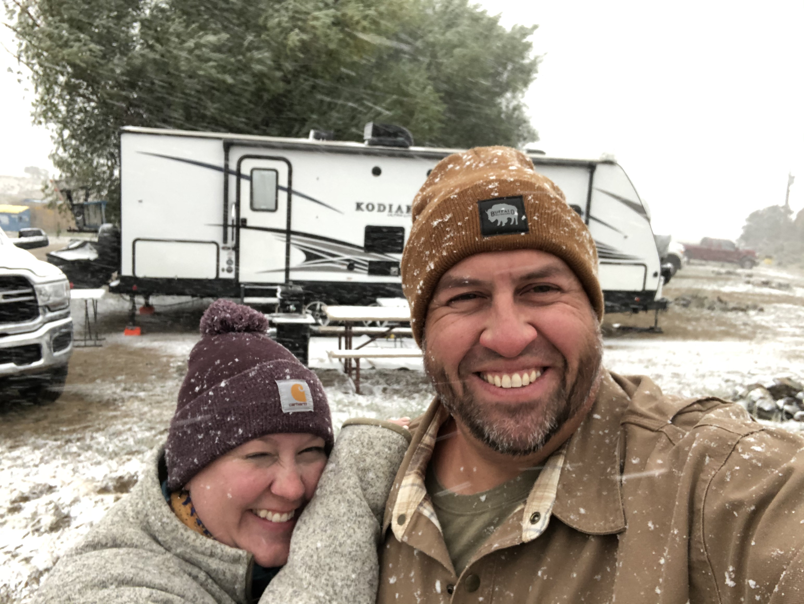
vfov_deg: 44.2
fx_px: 744
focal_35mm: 32
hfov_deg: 56.8
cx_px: 402
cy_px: 302
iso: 100
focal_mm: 2.87
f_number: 2.2
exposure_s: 1/114
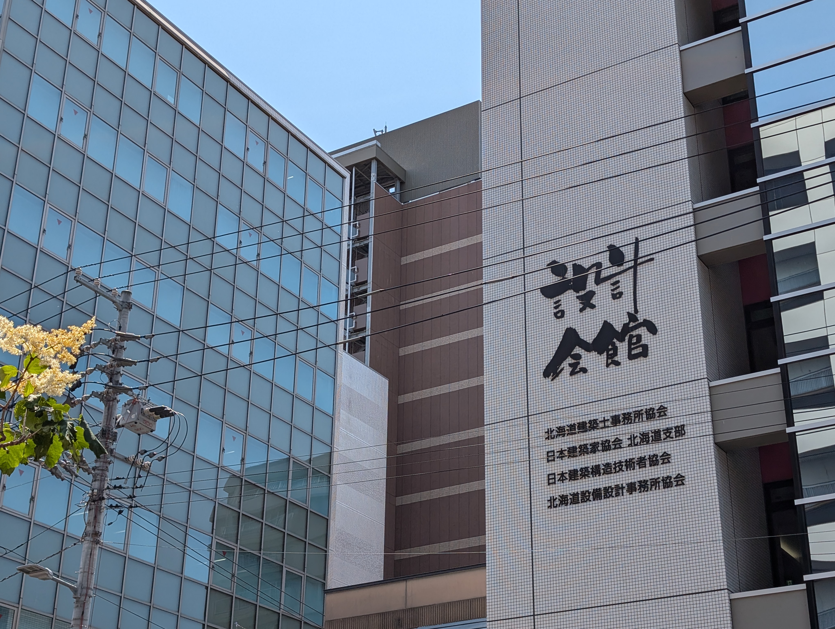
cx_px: 418
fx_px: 1184
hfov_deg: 38.9
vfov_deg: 29.7
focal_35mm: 49
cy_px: 314
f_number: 1.68
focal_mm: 6.9
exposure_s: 1/1497
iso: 21
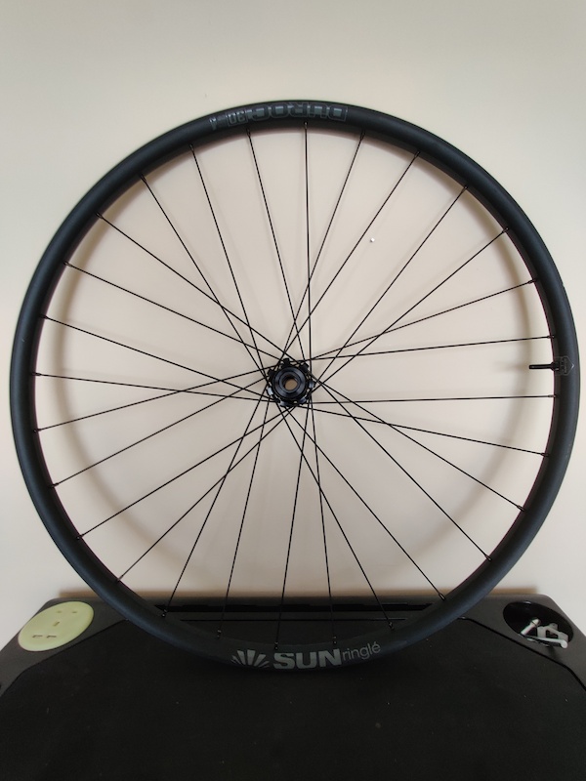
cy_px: 390
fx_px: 293
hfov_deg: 89.9
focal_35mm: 13
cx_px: 293
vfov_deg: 106.2
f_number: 2.2
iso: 500
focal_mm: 2.25
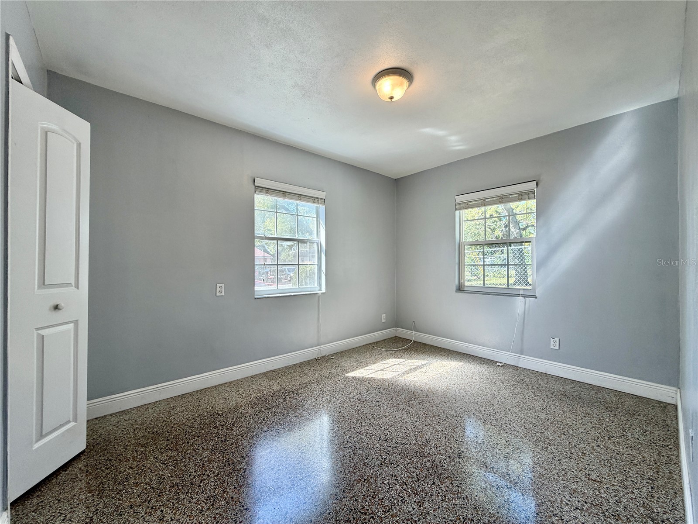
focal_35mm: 14
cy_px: 262
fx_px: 282
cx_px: 349
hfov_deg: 102.1
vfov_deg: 85.7
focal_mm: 2.22
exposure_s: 1/120
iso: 64
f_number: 2.2
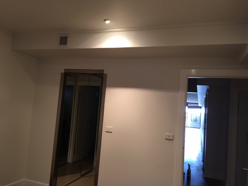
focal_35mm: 29
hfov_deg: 61.7
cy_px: 93
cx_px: 124
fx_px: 208
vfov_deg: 48.2
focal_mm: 4.15
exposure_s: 1/17
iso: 32
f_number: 2.2
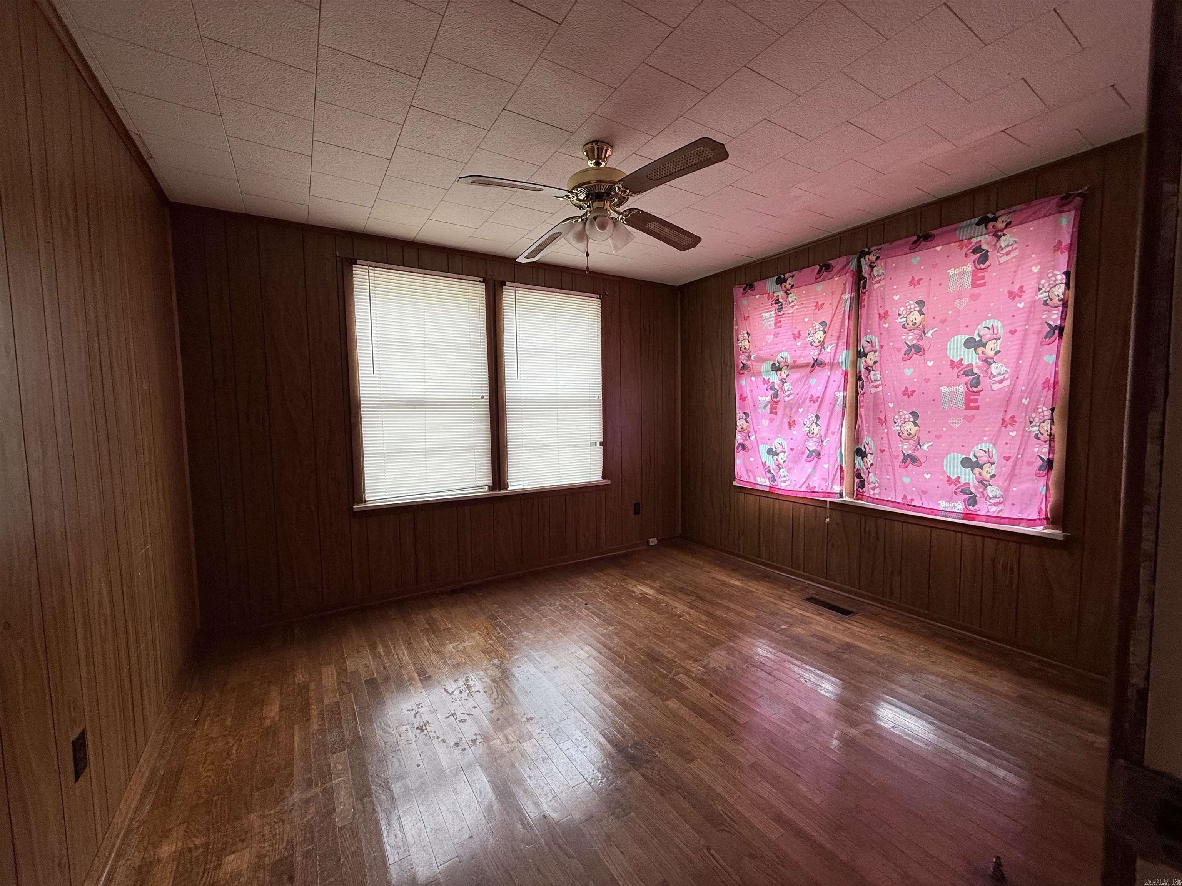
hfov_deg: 102.1
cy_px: 443
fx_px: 478
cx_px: 591
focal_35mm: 14
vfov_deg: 85.7
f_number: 2.2
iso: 64
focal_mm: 2.22
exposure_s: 1/99
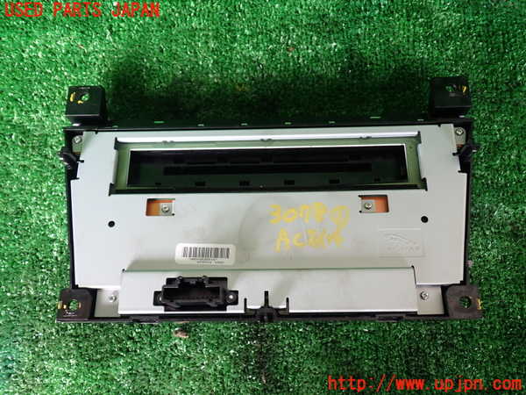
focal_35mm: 30
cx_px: 263
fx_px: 456
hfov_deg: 60.0
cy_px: 198
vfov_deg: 46.8
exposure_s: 1/60
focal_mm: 5.4
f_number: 2.3
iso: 200
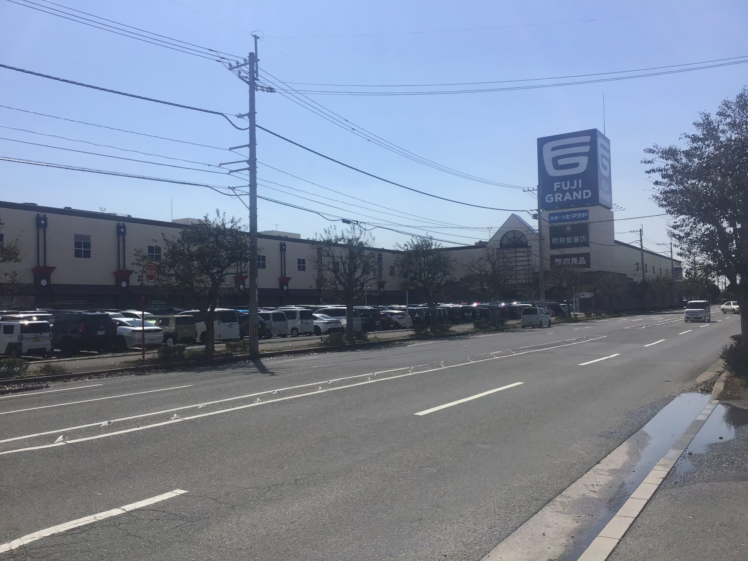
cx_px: 374
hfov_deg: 58.4
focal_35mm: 31
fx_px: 670
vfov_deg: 45.4
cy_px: 280
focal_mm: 3.3
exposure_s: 1/2915
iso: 25
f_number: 2.4
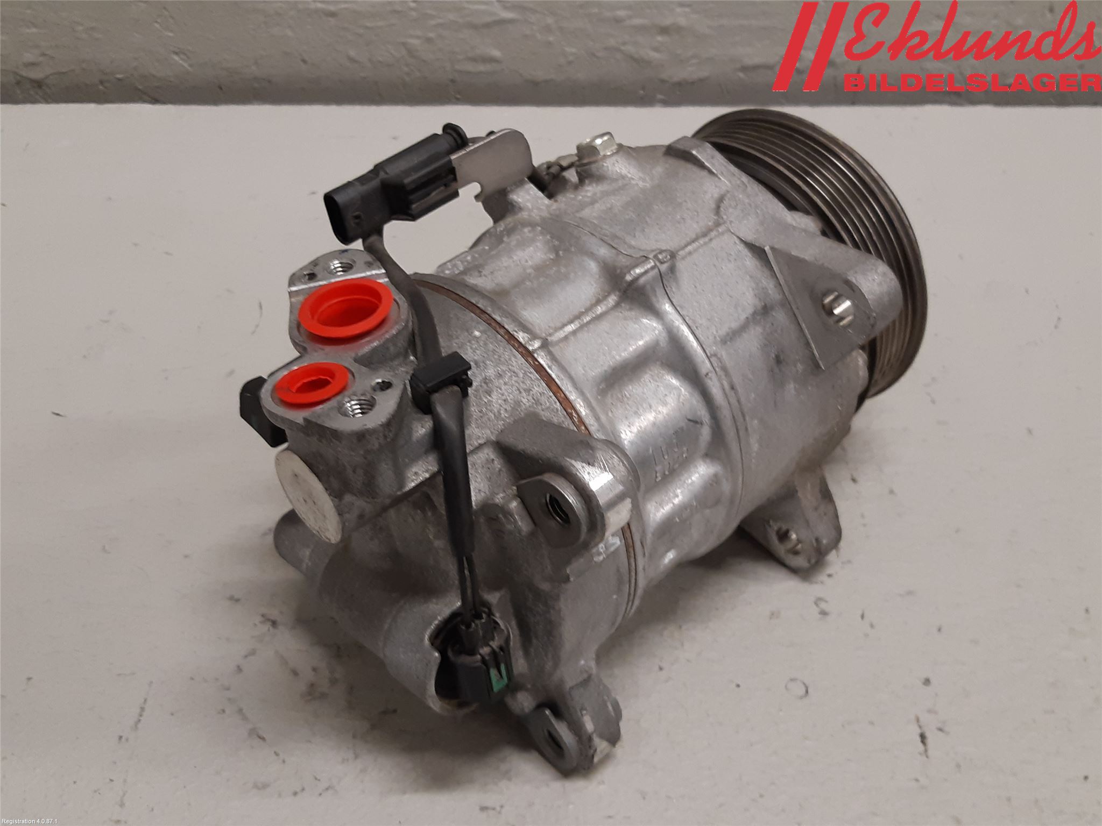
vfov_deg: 53.1
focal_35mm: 26
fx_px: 828
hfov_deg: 67.3
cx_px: 551
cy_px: 413
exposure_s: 1/50
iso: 125
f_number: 1.7
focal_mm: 3.93
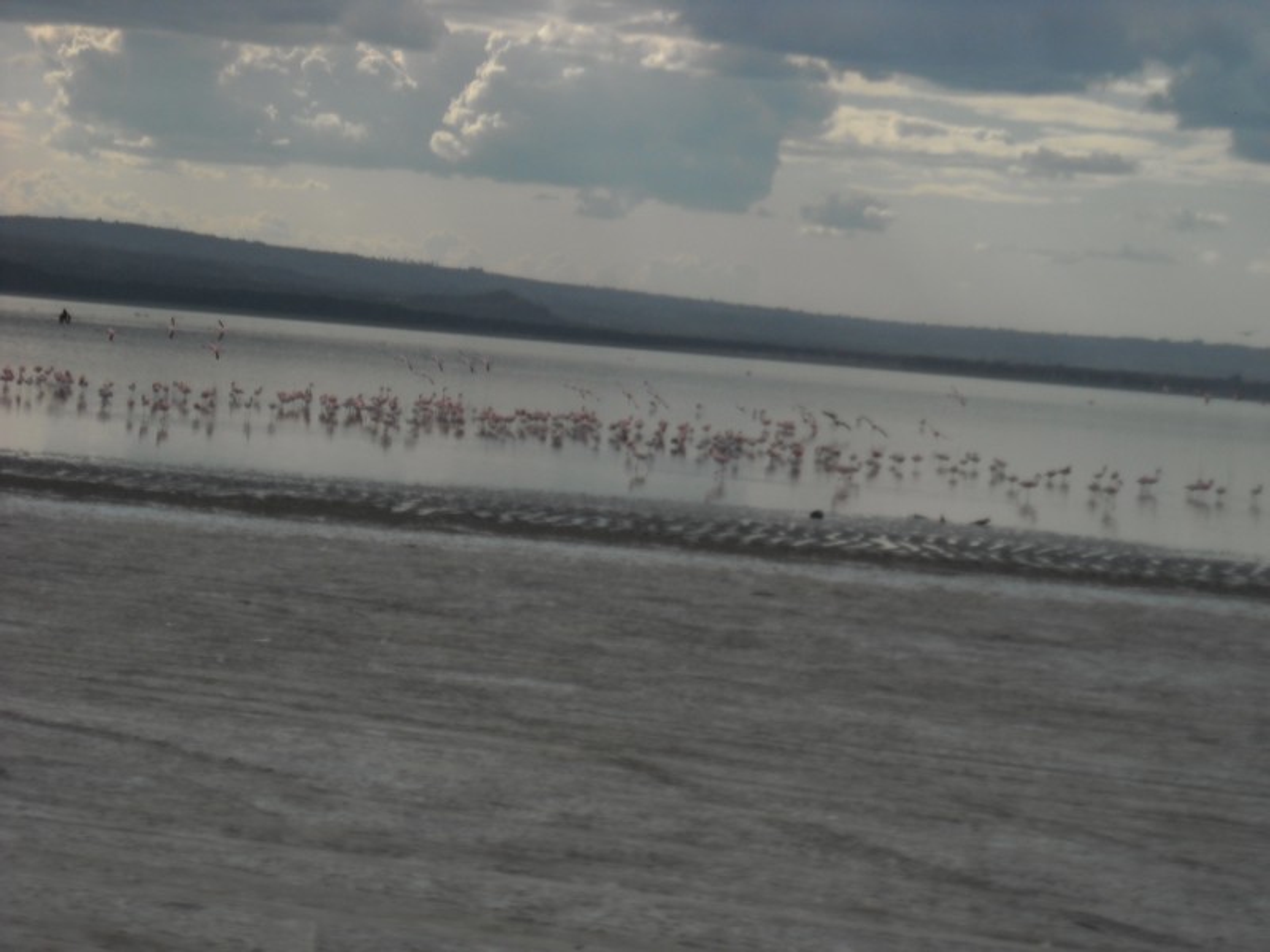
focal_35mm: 105
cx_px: 635
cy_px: 476
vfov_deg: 14.1
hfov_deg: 18.7
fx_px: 3852
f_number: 9.3
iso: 84
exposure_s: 1/250
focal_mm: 17.1
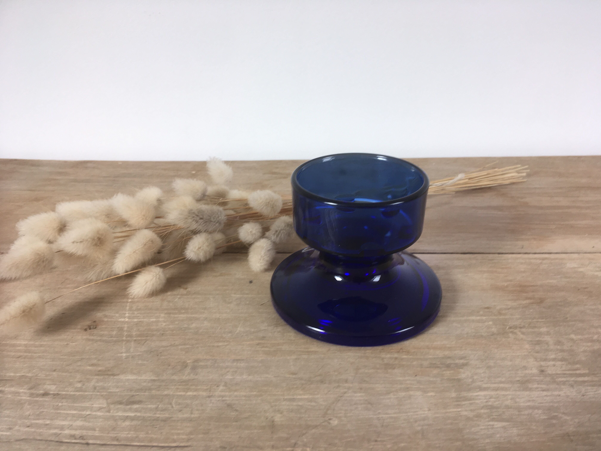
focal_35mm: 29
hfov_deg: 61.7
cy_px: 226
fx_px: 503
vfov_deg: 48.2
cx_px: 300
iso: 25
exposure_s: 1/50
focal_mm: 4.15
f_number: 2.2
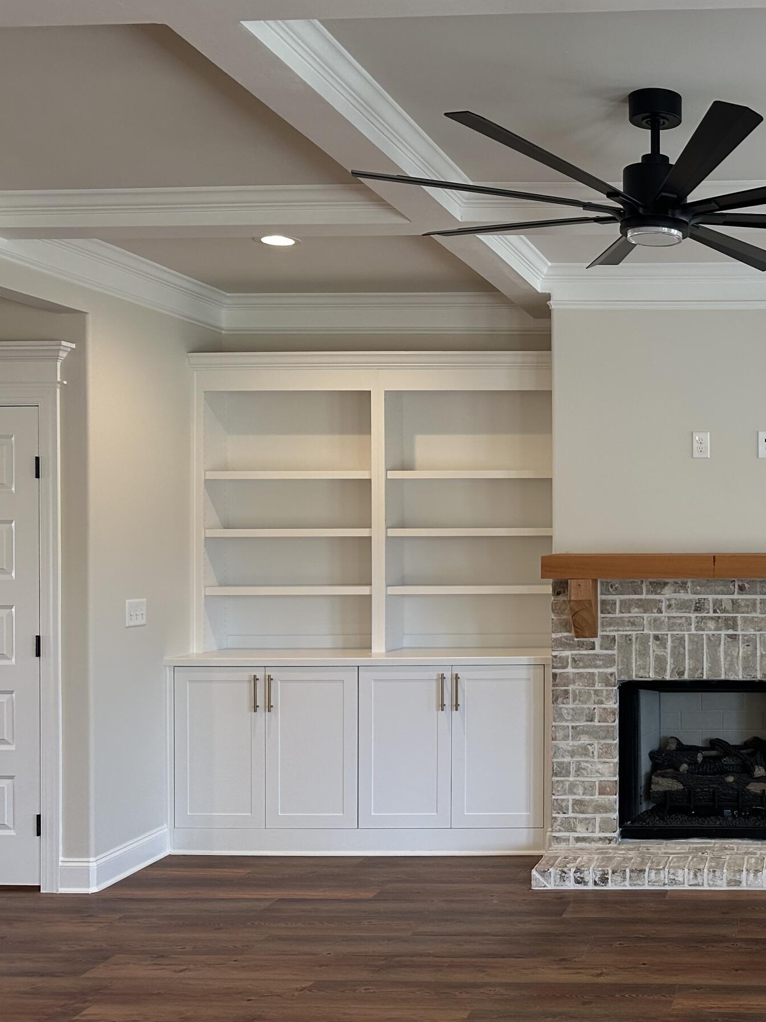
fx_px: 1180
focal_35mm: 40
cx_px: 757
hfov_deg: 33.1
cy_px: 544
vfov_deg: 46.8
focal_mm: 6.86
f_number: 1.78
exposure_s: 1/165
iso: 100
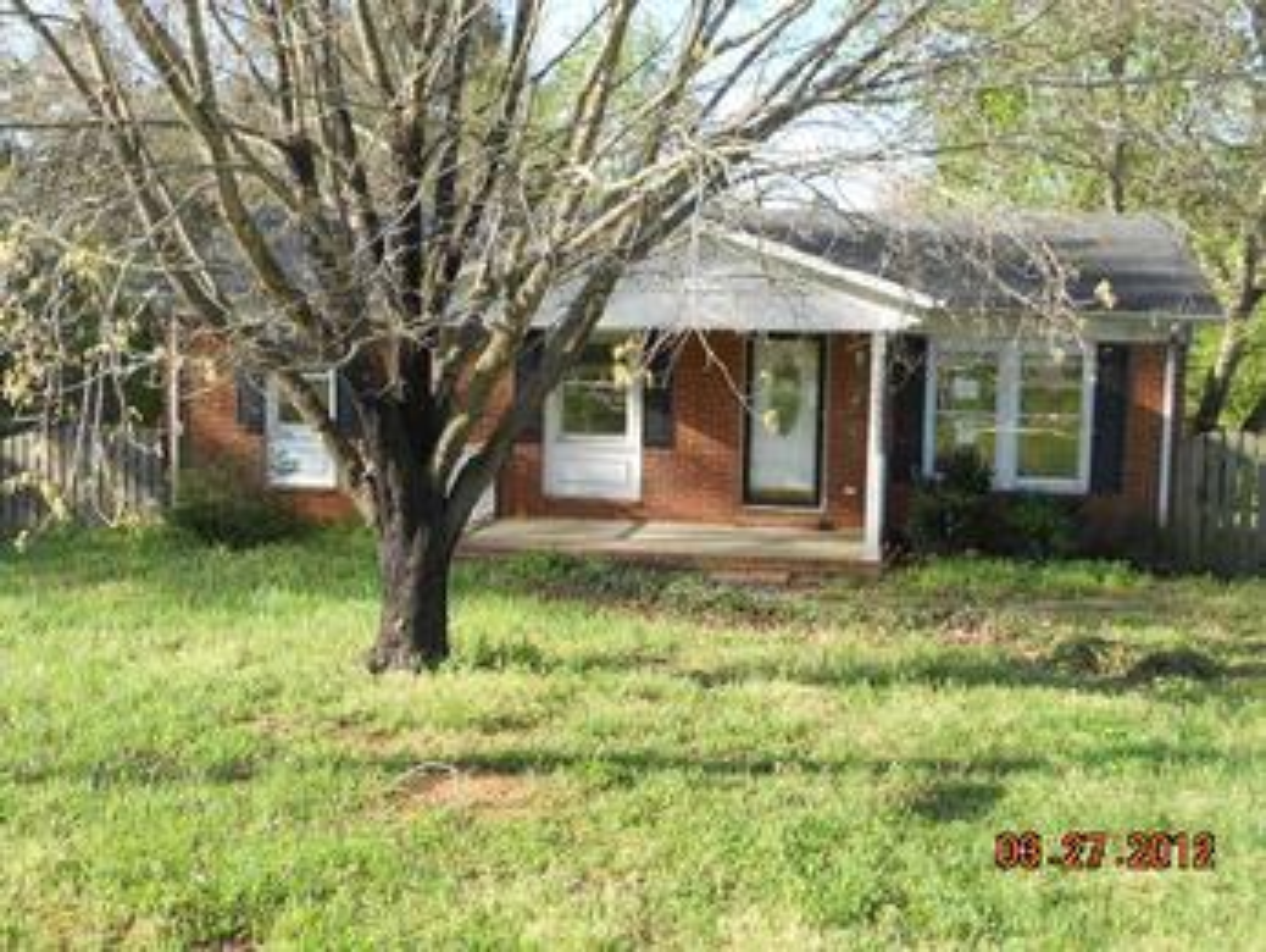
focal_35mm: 46
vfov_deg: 31.6
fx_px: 1684
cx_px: 633
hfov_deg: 41.2
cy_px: 476
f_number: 4.3
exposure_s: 1/160
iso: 80
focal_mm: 8.2
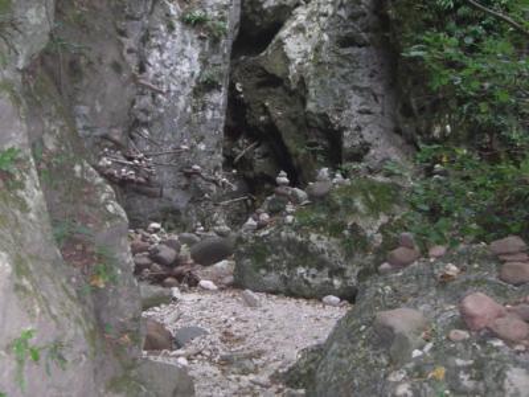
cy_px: 198
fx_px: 718
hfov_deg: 40.4
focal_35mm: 47
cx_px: 264
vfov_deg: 30.9
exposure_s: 1/60
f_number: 3
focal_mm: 7.6
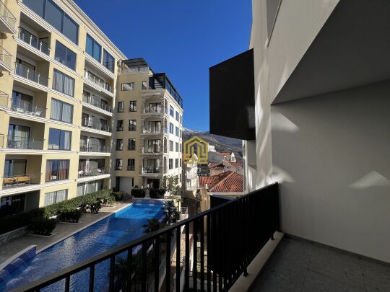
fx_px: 146
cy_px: 146
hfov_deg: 106.2
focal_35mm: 13
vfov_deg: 89.9
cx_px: 195
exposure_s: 1/1376
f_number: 1.8
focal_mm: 1.57
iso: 32
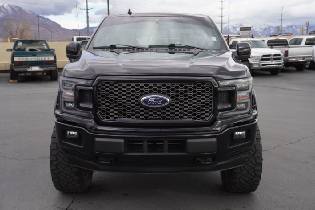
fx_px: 355
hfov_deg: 47.9
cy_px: 105
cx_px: 158
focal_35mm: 40
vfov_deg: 33.1
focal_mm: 27
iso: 100
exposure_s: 1/125
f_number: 6.3
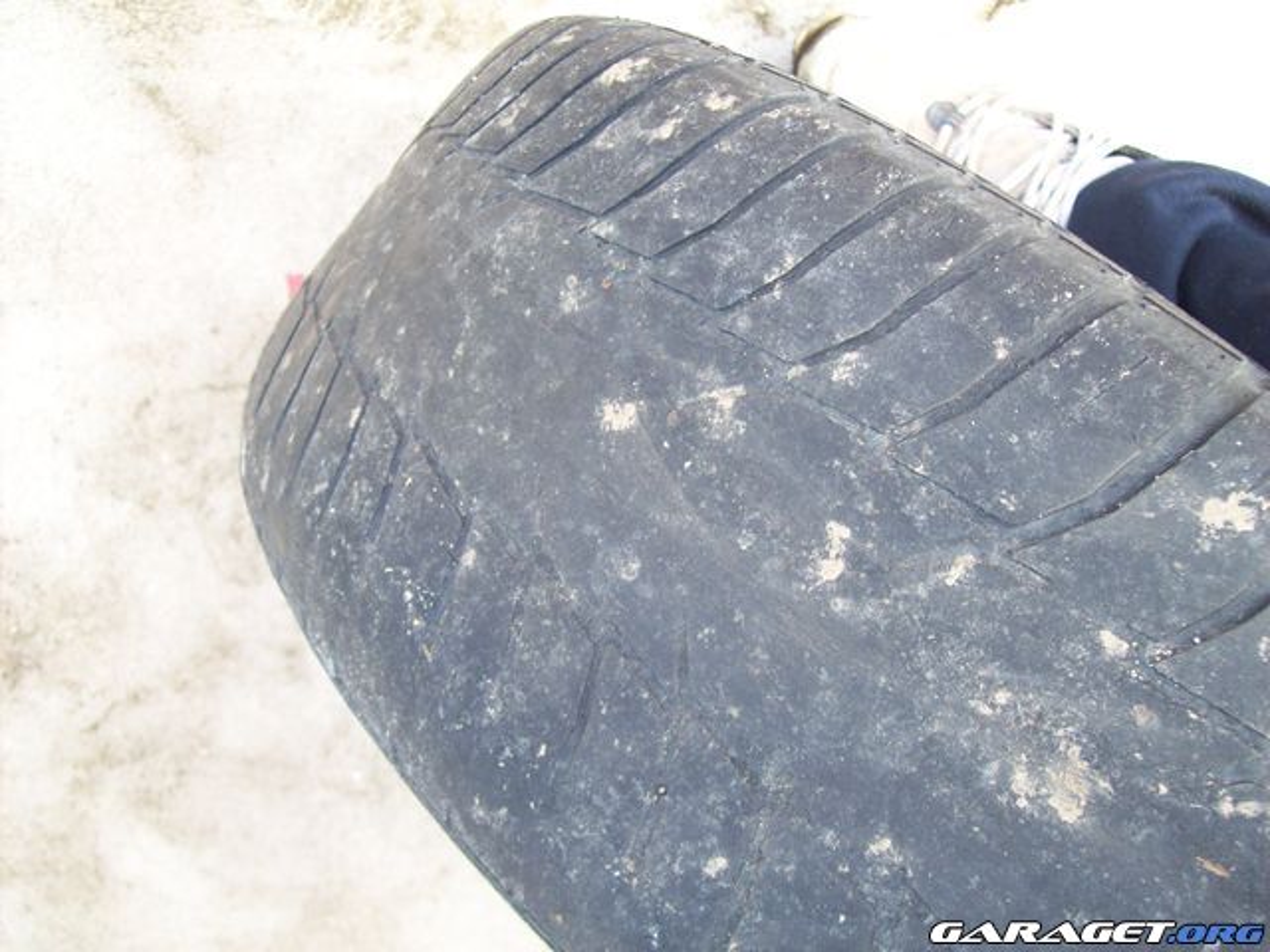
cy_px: 476
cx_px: 635
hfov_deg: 51.4
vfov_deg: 39.7
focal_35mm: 36
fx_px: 1321
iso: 80
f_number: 2.7
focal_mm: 6
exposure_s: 1/108
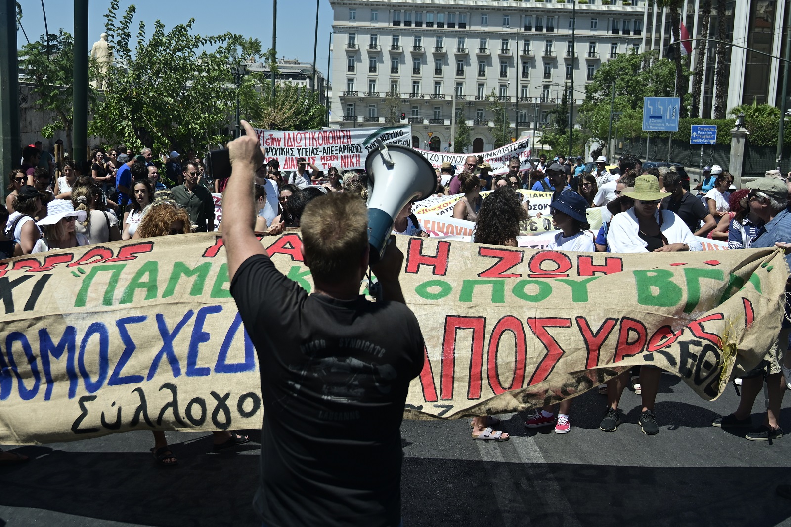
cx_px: 396
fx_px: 791
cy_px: 264
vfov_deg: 36.8
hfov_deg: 53.2
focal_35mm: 36
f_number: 4
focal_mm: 24
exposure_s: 1/2000
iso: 125
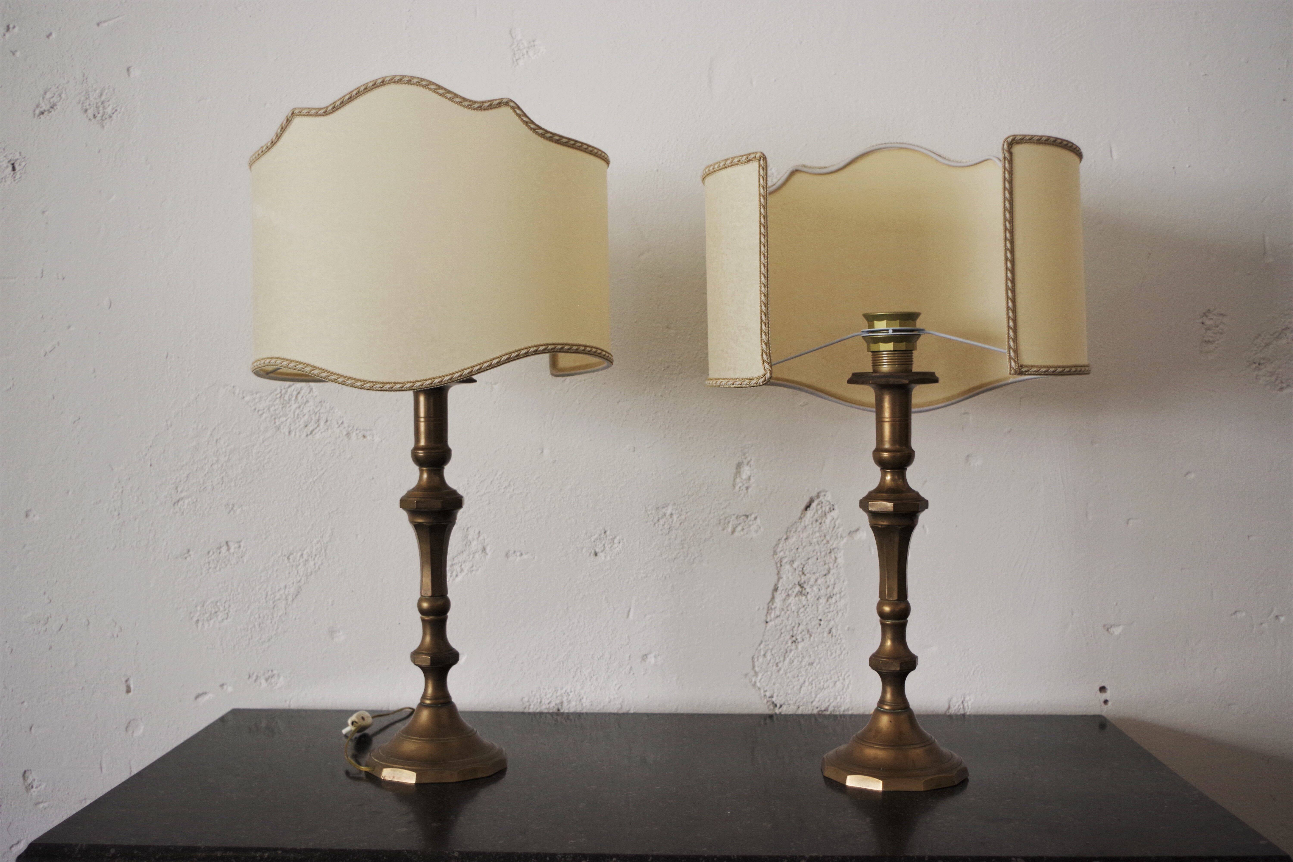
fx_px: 1401
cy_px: 431
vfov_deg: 34.2
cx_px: 646
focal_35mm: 39
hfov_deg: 49.6
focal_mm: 26.25
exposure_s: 1/125
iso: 400
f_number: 4
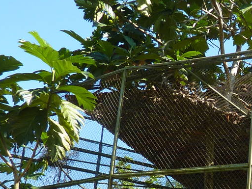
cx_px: 347
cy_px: 242
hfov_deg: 21.9
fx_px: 568
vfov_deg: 17.8
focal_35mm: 78
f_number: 4
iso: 80
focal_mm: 4.1
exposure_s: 1/160
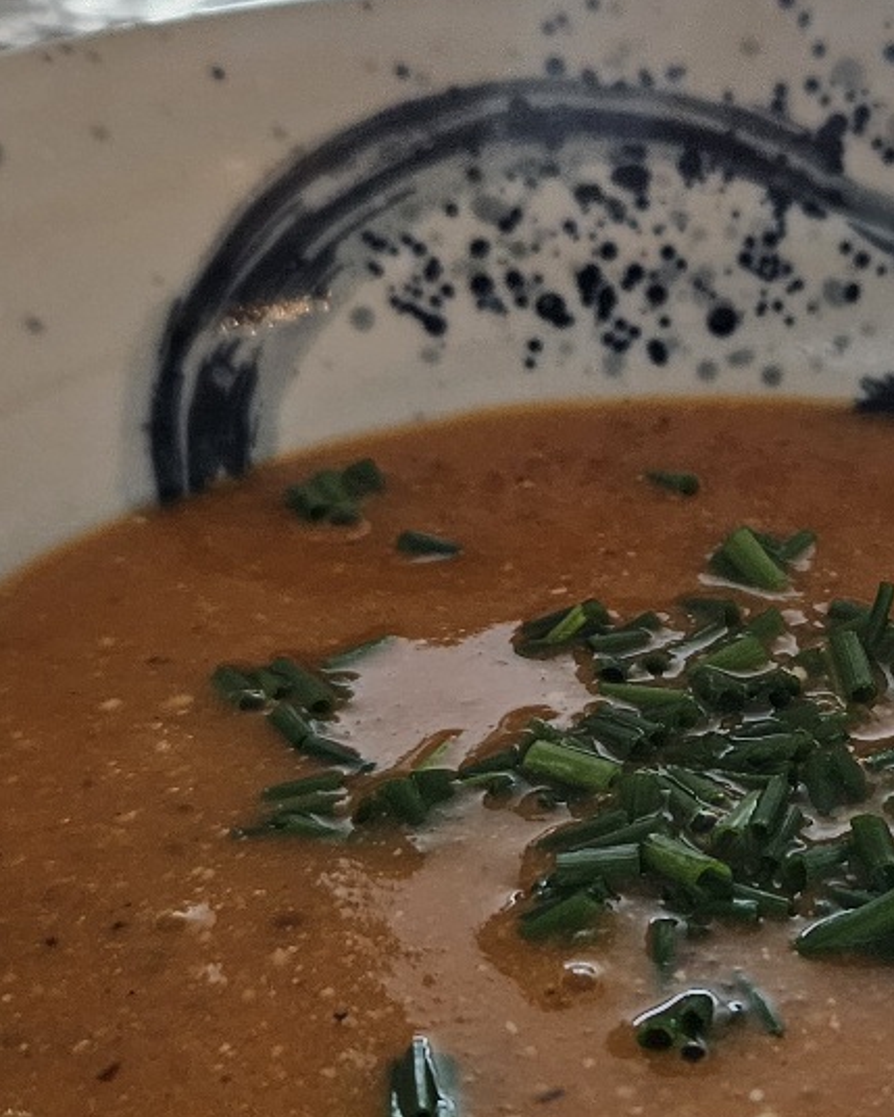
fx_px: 2215
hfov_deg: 22.4
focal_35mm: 67
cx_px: 765
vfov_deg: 28.3
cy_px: 571
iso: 800
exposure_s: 1/25
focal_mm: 5.4
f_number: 1.8
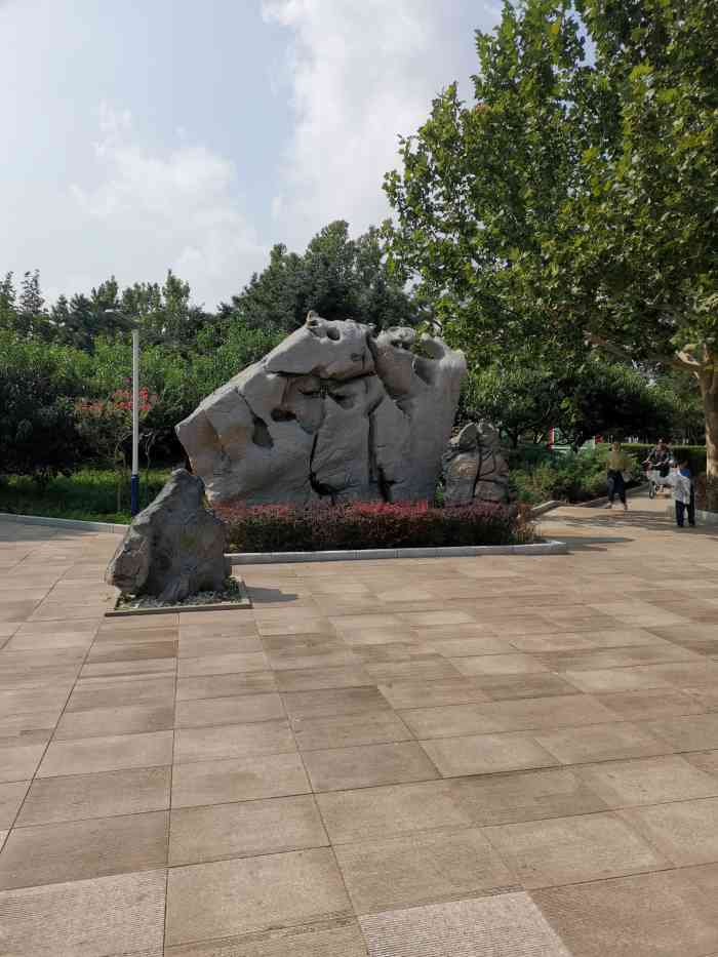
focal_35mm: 26
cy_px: 478
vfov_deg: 67.3
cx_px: 359
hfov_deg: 53.1
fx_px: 719
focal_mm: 4.75
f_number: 1.8
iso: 50
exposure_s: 1/2500
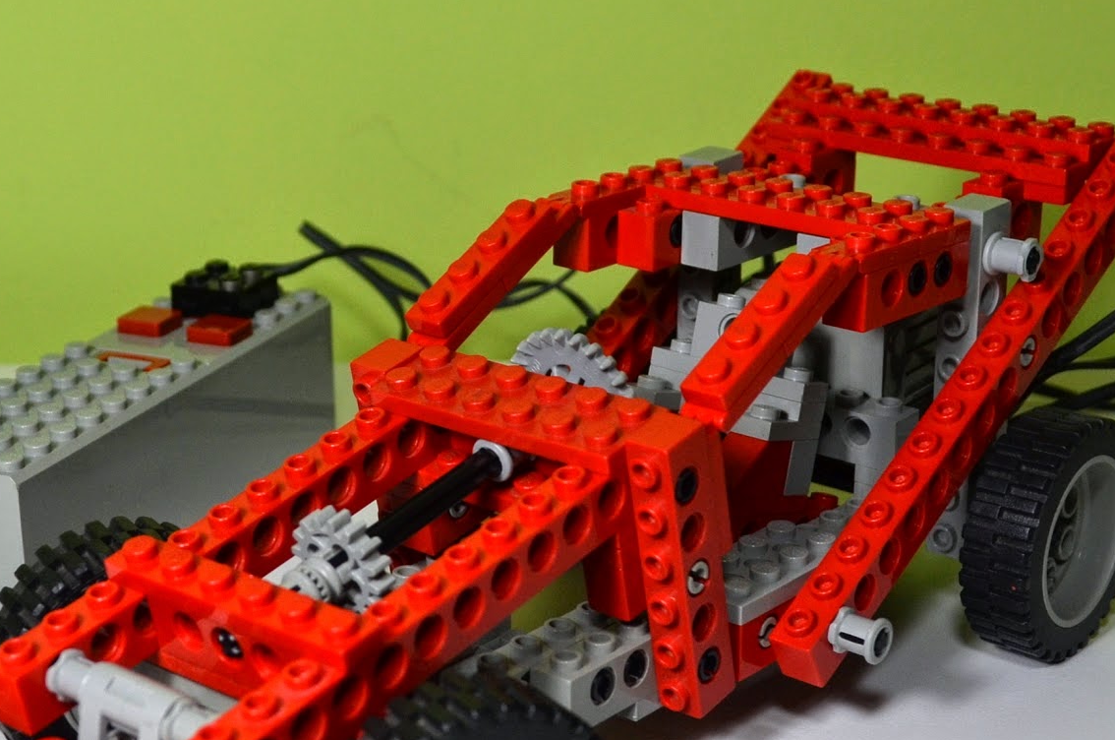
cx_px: 552
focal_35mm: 65
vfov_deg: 20.7
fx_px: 2010
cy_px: 522
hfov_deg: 31.0
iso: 400
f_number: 5.6
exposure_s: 1/125
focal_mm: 24
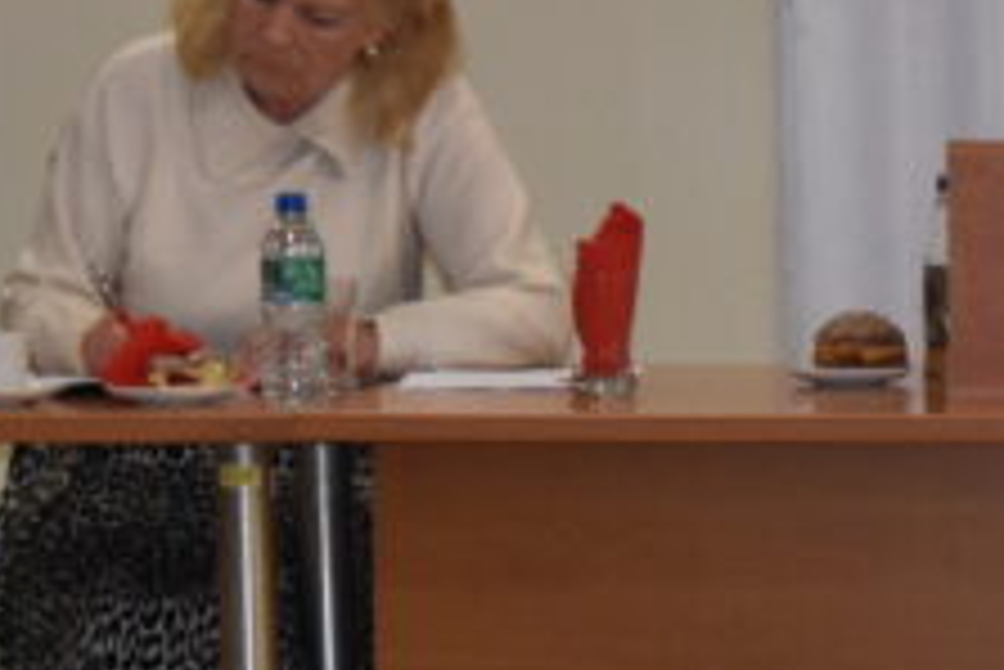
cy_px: 558
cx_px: 1301
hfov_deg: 4.8
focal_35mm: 427
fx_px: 11904
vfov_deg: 3.2
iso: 1100
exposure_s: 1/125
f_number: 5.6
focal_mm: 55
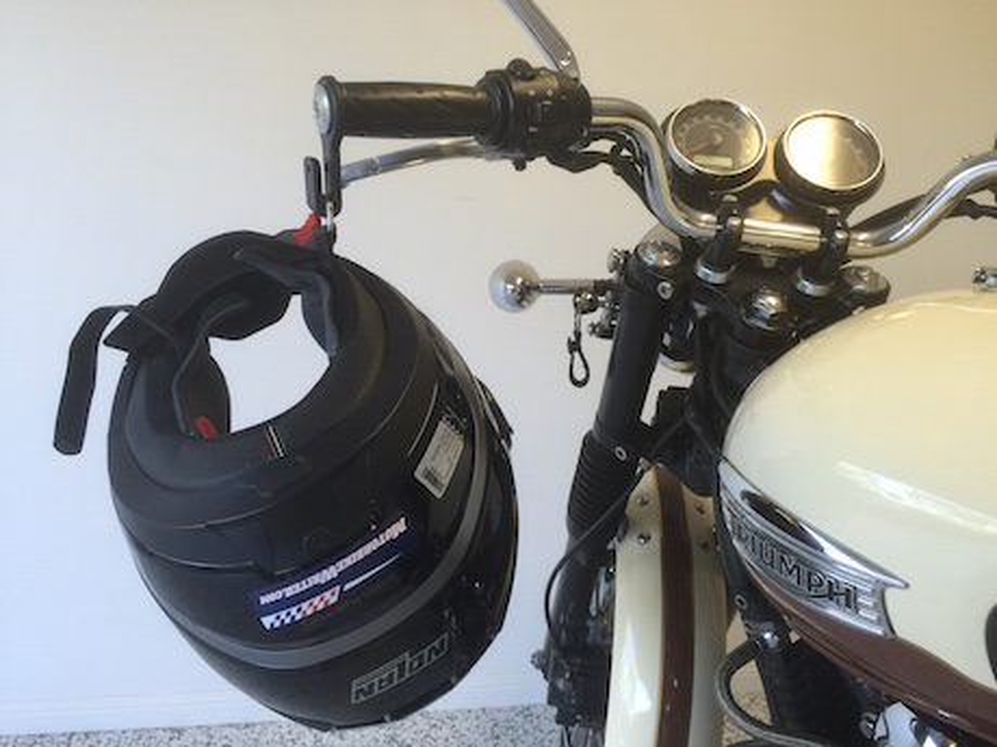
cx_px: 498
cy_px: 374
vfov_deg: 48.2
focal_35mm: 29
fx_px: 835
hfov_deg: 61.7
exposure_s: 1/33
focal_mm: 4.15
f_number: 2.2
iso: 32
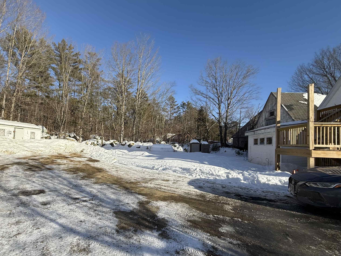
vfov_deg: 74.6
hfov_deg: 90.0
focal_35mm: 17
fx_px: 167
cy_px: 139
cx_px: 138
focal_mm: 2.22
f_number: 2.2
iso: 50
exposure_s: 1/1961
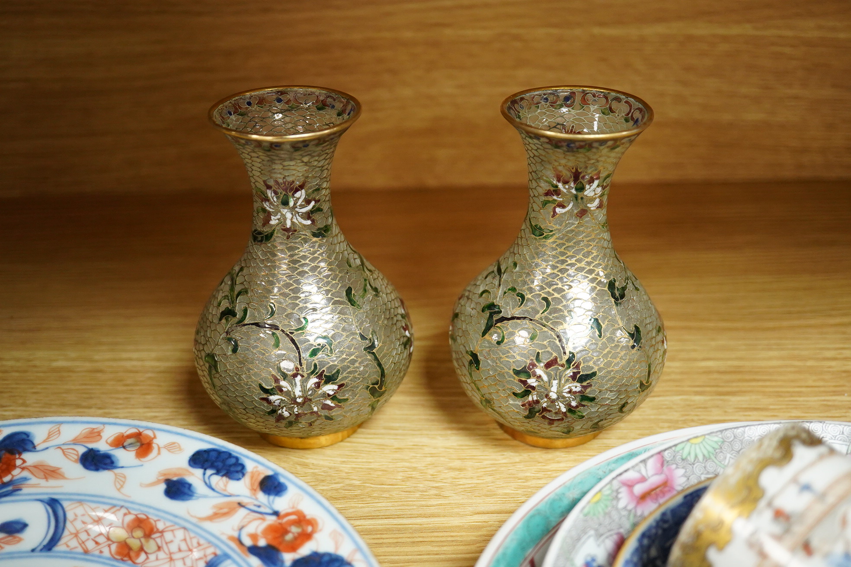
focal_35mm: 45
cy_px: 284
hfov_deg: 43.6
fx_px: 1064
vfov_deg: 29.9
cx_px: 426
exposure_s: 1/200
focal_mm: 30
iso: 2500
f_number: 4.5
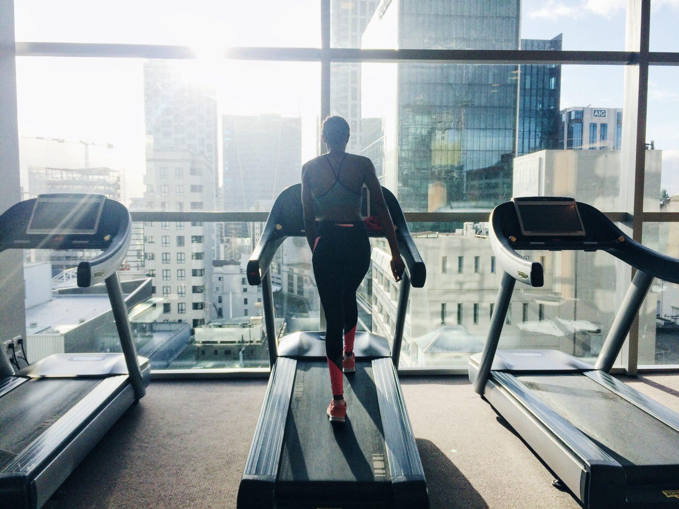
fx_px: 569
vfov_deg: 48.2
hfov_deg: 61.7
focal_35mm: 29
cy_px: 254
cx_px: 340
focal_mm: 4.15
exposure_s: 1/1466
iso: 32
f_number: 2.2
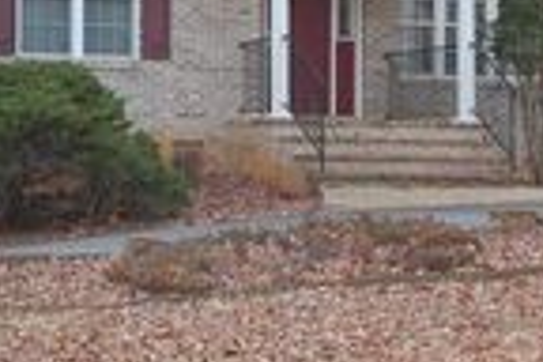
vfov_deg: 9.4
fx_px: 2202
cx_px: 151
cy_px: 55
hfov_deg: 14.0
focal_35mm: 146
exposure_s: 1/200
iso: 400
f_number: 4.5
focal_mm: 28
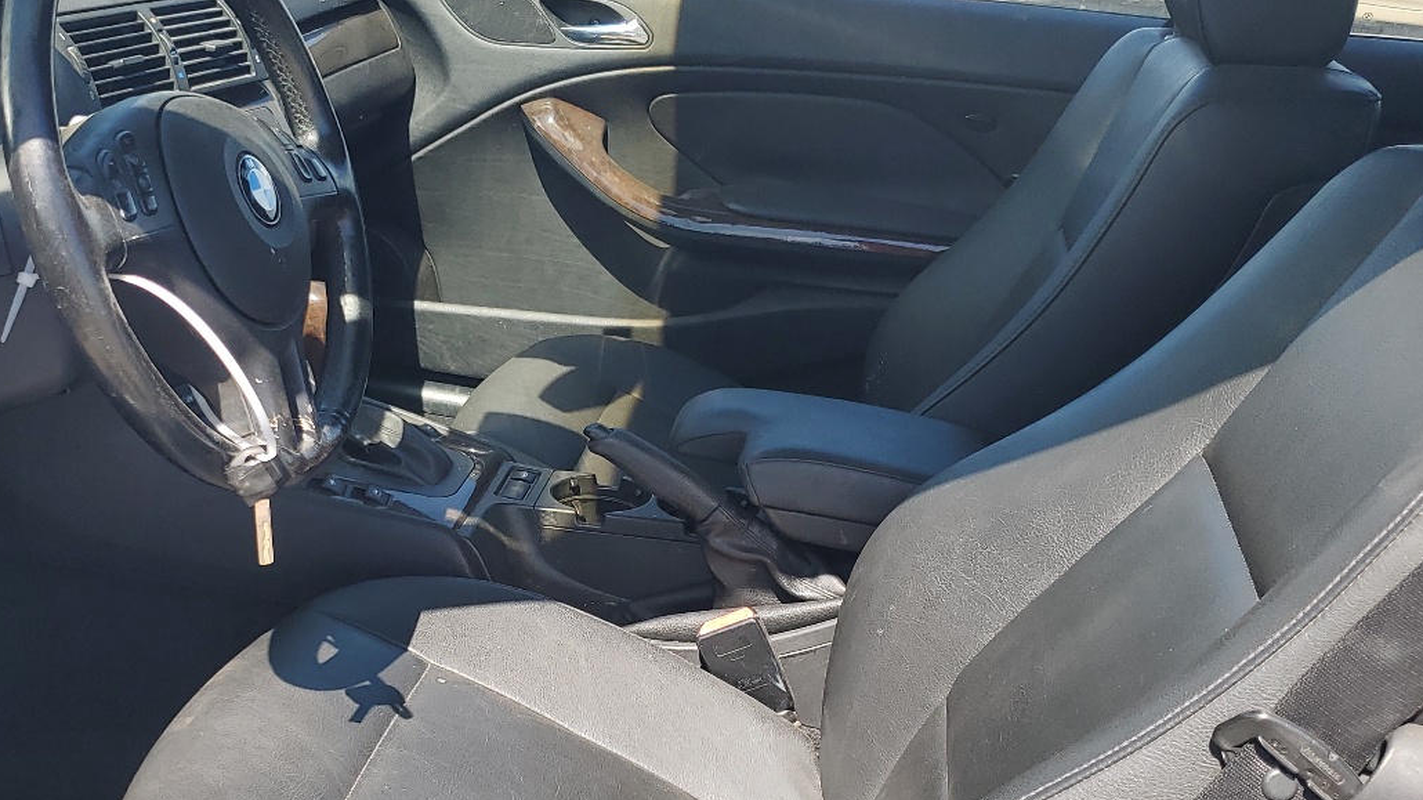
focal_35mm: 44
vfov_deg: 26.9
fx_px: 1660
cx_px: 524
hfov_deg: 46.0
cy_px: 529
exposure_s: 1/1000
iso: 50
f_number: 1.5
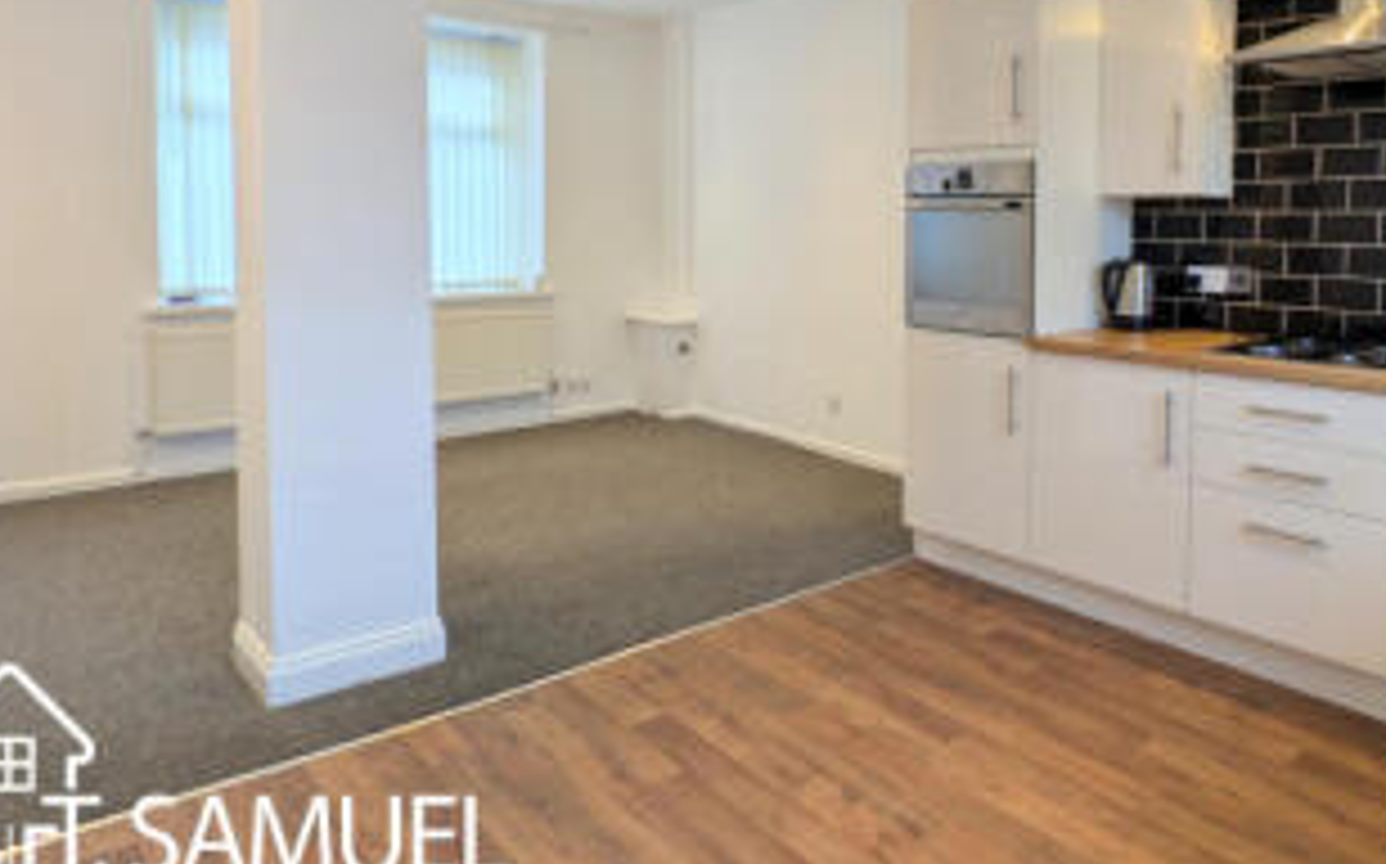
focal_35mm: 24
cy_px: 268
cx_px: 994
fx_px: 906
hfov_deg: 71.0
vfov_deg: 49.8
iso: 32
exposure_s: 1/38.1
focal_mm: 2.23
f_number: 1.95
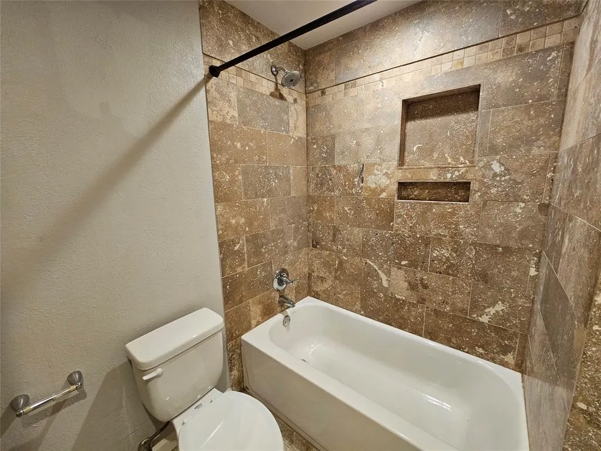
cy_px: 226
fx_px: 226
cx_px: 300
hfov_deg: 106.2
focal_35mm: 13
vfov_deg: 89.9
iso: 320
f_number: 2.2
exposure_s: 1/60
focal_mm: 2.2
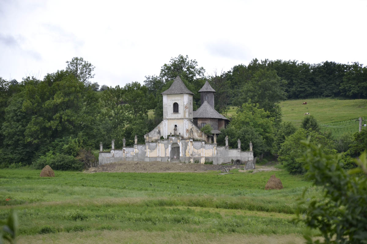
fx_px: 1605
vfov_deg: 8.7
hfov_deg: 13.0
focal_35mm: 158
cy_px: 122
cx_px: 184
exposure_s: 1/250
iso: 400
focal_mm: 105
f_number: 5.6
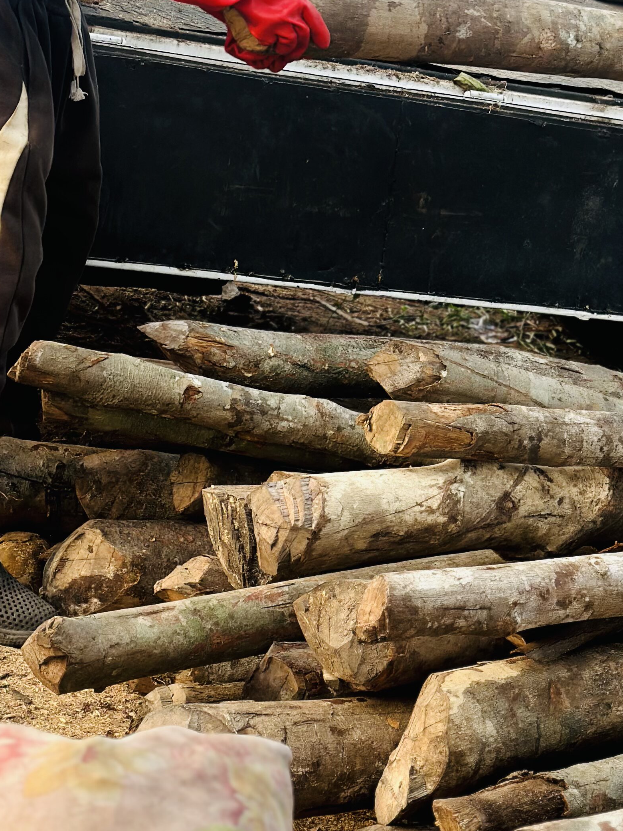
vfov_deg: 21.0
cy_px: 259
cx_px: 570
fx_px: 2231
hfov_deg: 15.7
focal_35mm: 93
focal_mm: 6.86
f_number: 1.78
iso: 100
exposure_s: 1/172
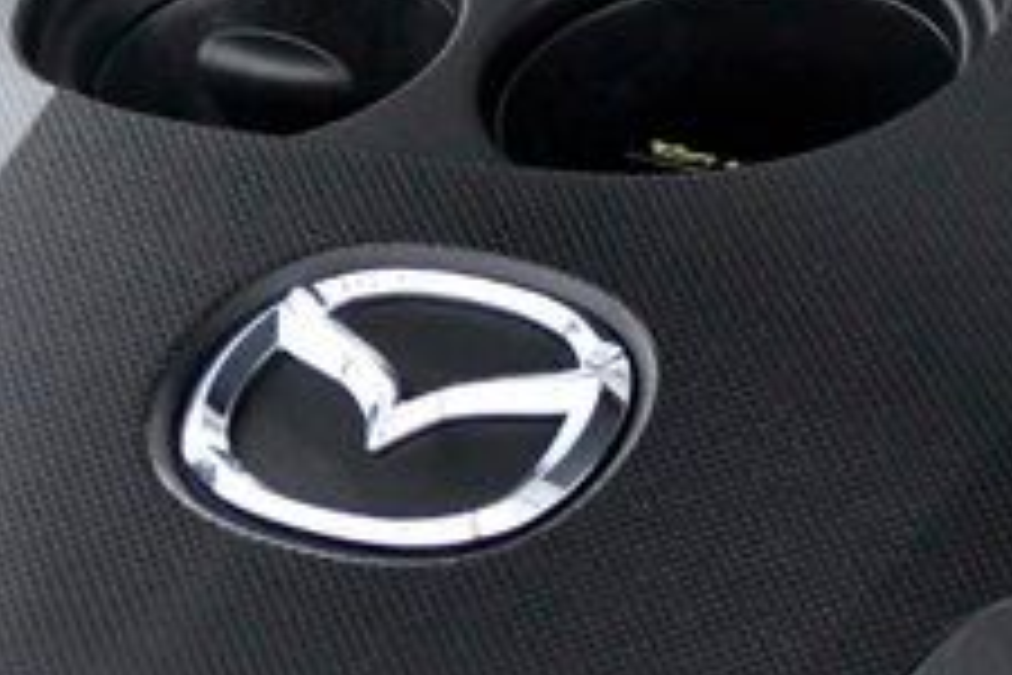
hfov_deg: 12.5
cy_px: 428
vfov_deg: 8.4
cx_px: 769
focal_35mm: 164
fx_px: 4610
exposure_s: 1/160
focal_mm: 24
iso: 2500
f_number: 3.5
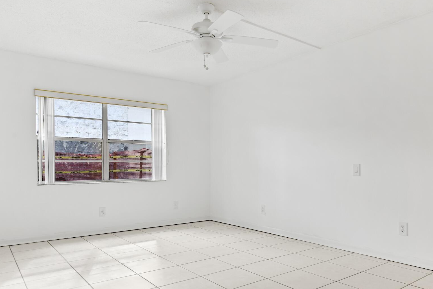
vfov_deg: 47.7
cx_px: 241
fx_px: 325
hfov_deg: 67.2
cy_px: 173
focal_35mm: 27
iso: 200
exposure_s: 1/4
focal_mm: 18
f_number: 8
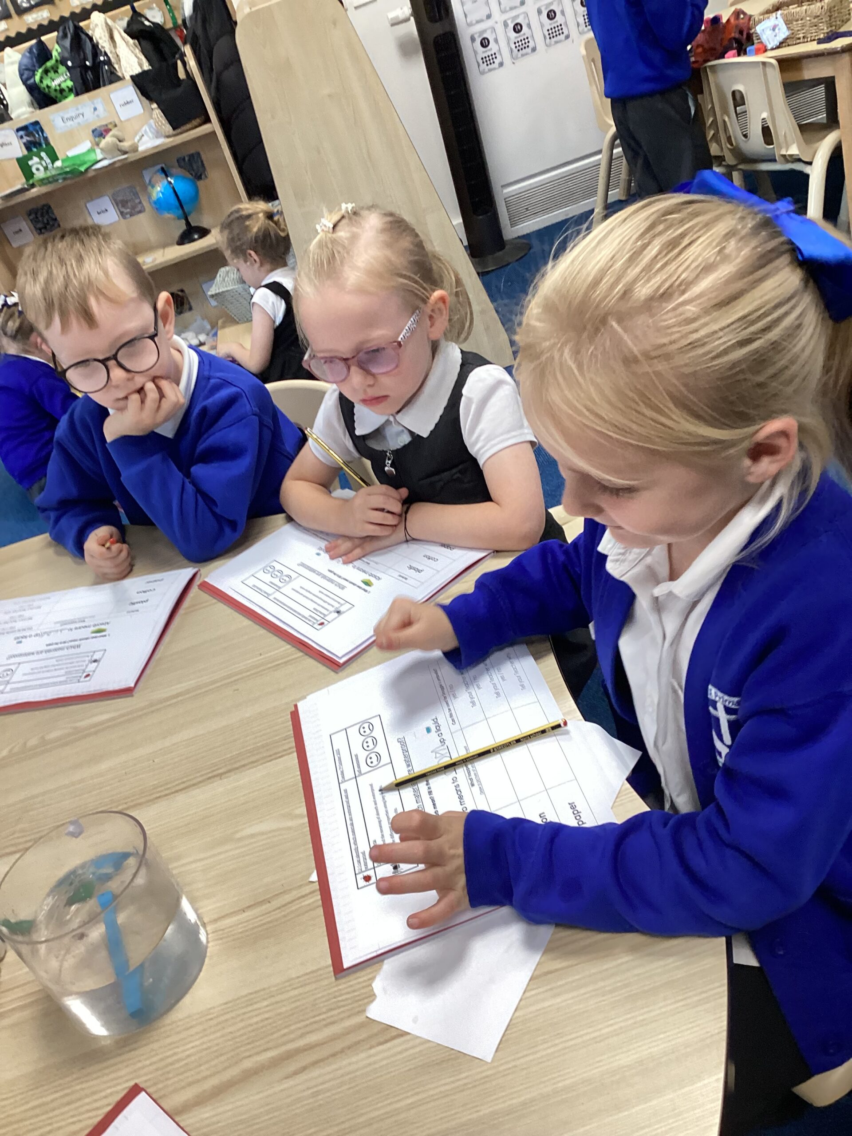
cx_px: 426
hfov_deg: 45.4
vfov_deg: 58.4
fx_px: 1017
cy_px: 568
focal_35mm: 31
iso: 125
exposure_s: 1/50
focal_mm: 3.3
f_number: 2.4
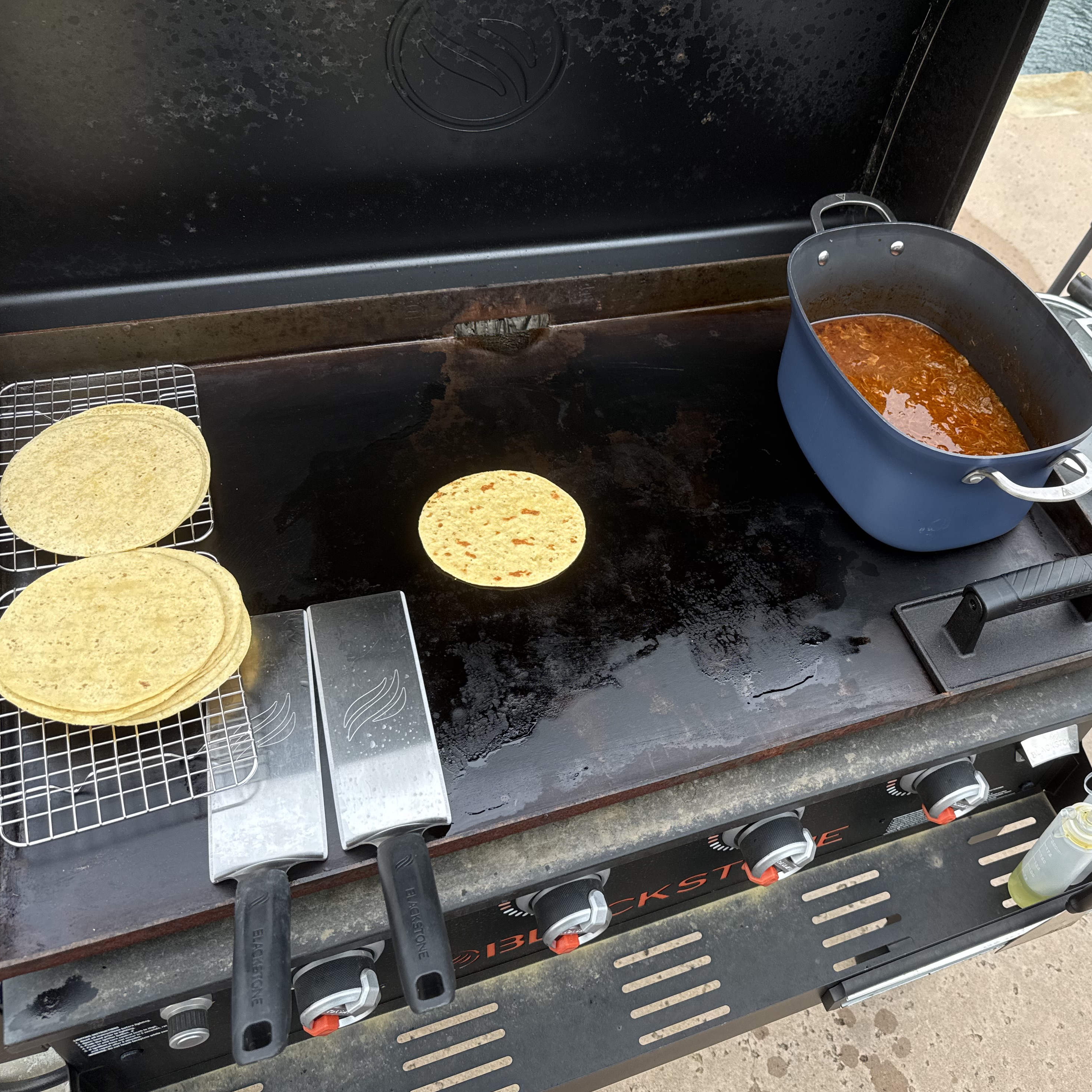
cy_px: 552
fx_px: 1035
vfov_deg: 55.6
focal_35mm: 29
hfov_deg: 54.7
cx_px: 714
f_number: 1.78
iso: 80
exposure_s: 1/399
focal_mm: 6.76
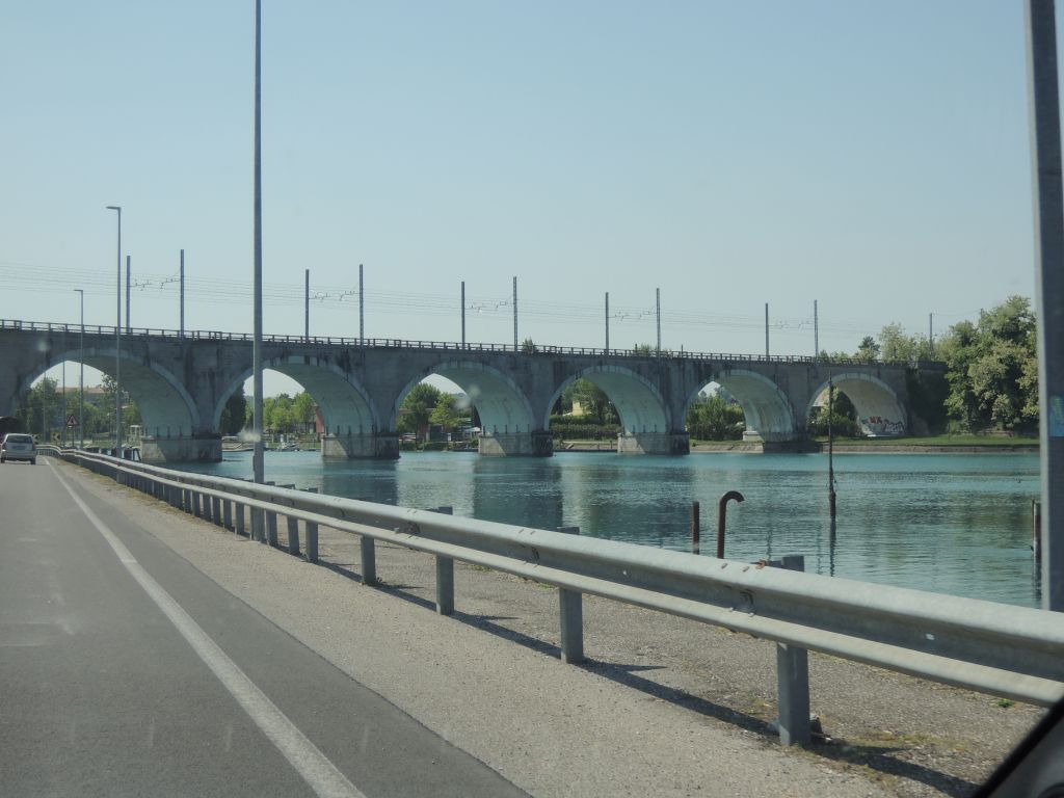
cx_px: 532
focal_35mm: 55
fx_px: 1691
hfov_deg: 34.9
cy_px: 399
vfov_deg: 26.6
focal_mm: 9.9
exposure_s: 1/800
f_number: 4
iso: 100
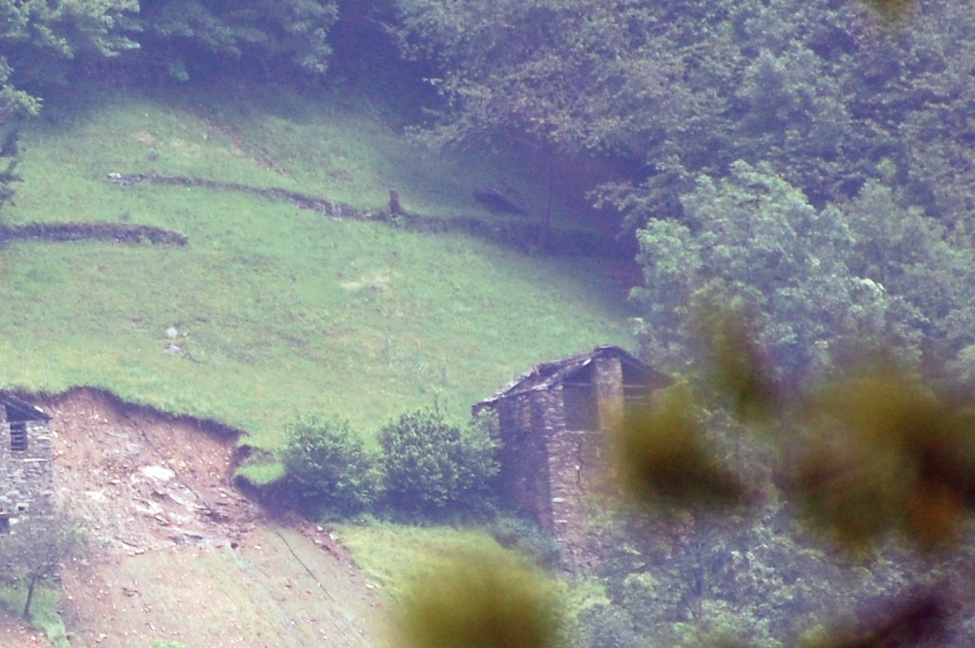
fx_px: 31493
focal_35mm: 1164
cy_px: 515
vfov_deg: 1.2
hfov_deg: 1.8
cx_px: -138
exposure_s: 1/640
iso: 400
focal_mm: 300
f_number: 5.6
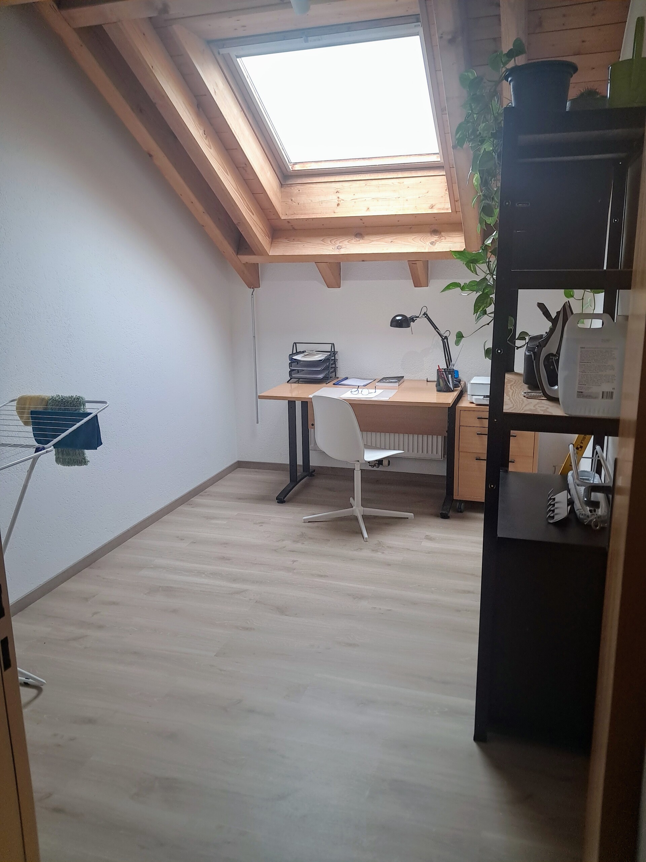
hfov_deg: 51.4
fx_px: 672
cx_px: 323
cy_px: 431
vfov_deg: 65.3
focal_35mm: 27
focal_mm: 4
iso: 125
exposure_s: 1/50
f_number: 1.8
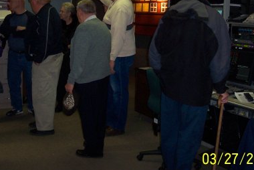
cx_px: 131
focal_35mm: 55
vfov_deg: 24.5
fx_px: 388
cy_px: 56
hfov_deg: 36.2
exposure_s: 1/30
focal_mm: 8
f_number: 2.8
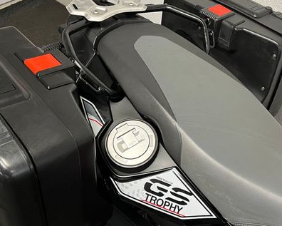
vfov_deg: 36.5
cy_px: 113
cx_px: 177
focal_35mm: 41
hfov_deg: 44.4
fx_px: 342
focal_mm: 5.1
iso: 125
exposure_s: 1/50
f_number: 1.6
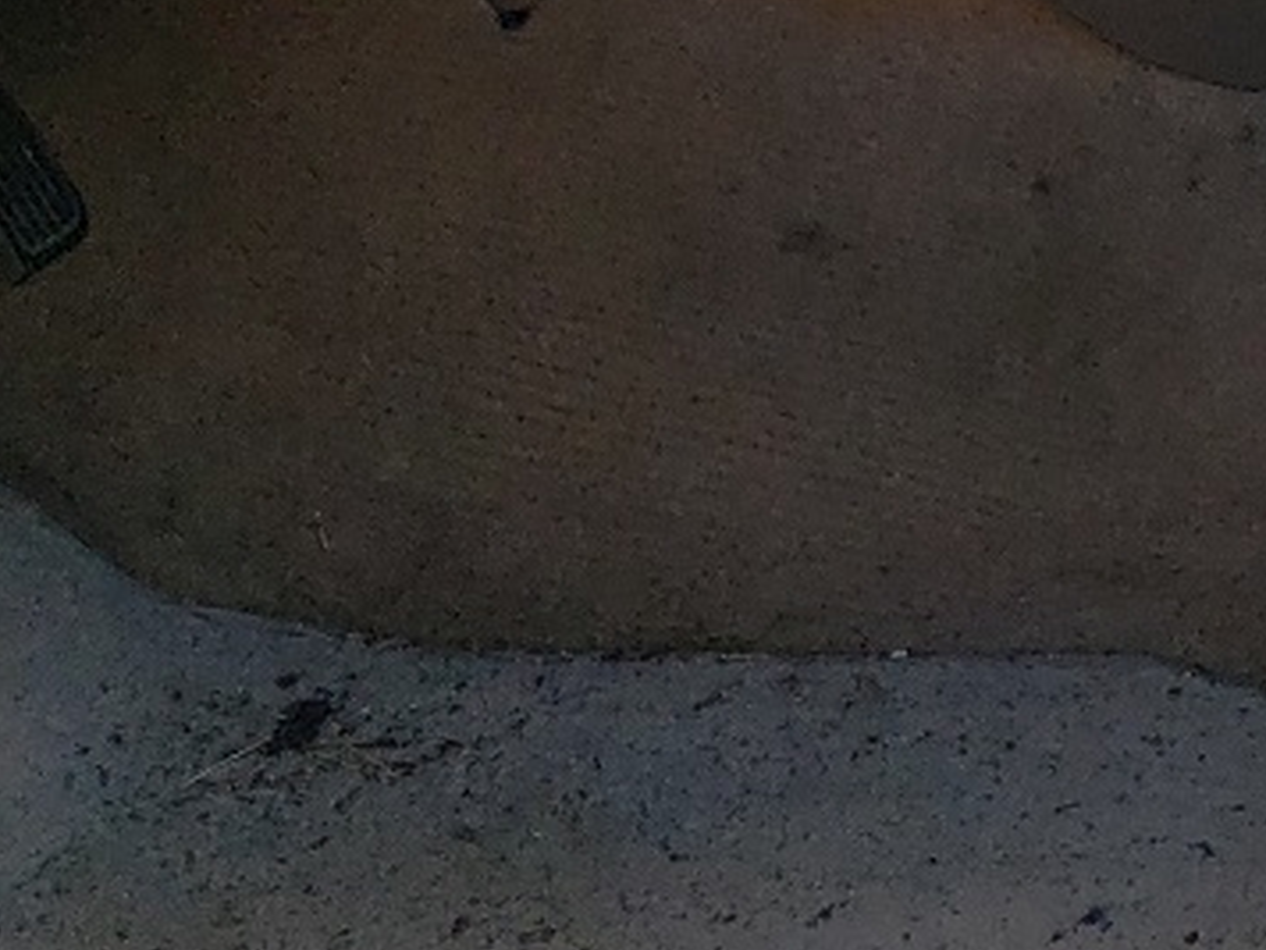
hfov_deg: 14.1
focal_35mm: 117
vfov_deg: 11.3
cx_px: 2550
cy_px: -1014
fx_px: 4279
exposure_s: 1/1250
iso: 50
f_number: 1.5
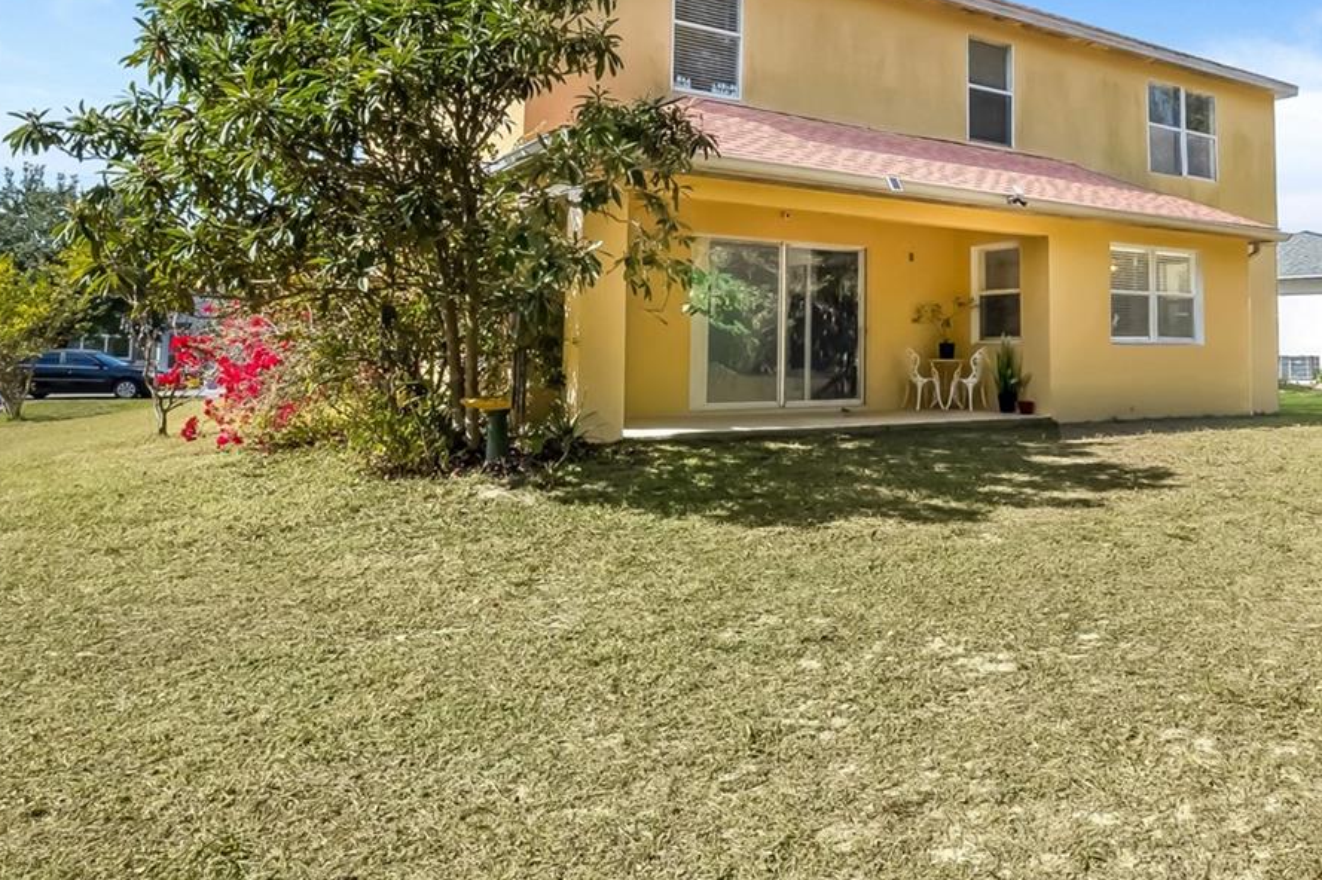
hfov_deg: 64.8
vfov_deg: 46.9
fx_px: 991
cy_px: 272
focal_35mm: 27
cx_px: 929
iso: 250
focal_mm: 10
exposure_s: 1/60
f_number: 9
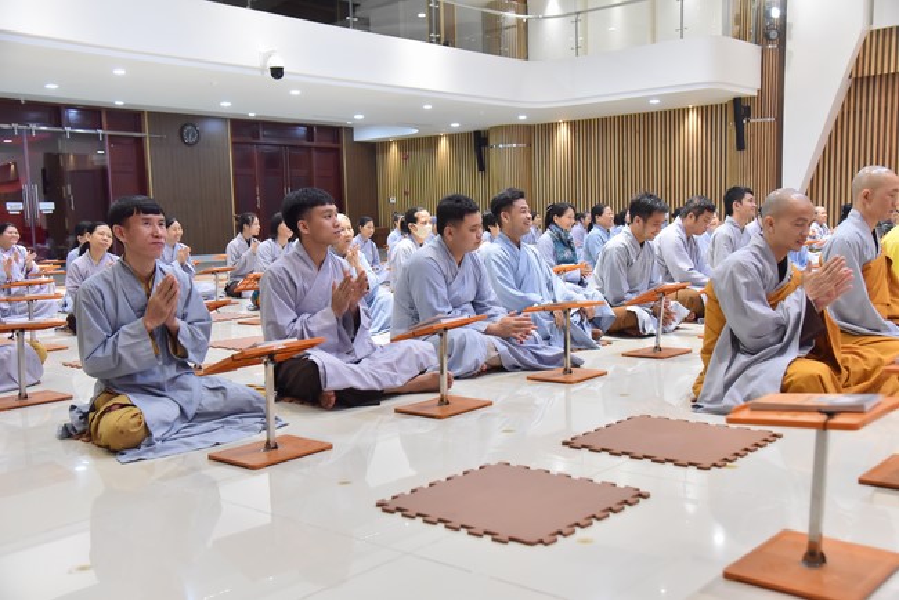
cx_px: 450
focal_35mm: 38
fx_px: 949
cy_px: 300
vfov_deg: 35.1
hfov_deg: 50.7
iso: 3200
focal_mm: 38
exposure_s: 1/125
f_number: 5
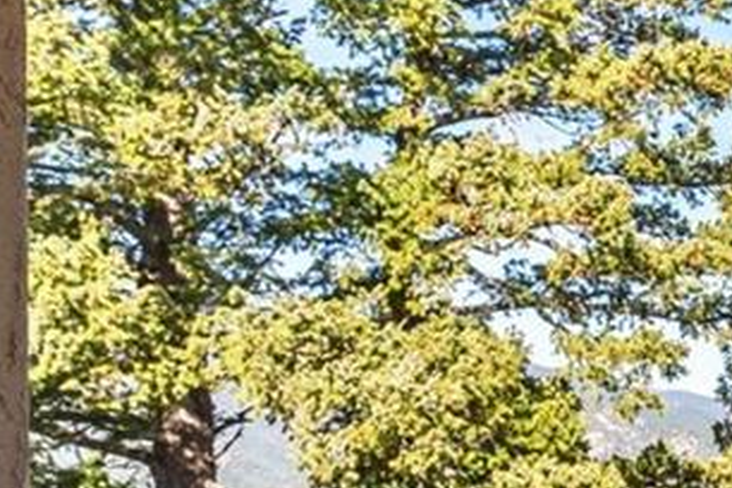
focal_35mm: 89
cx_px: 1526
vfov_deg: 15.0
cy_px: 519
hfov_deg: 16.4
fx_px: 1810
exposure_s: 1/160
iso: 200
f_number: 8
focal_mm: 17
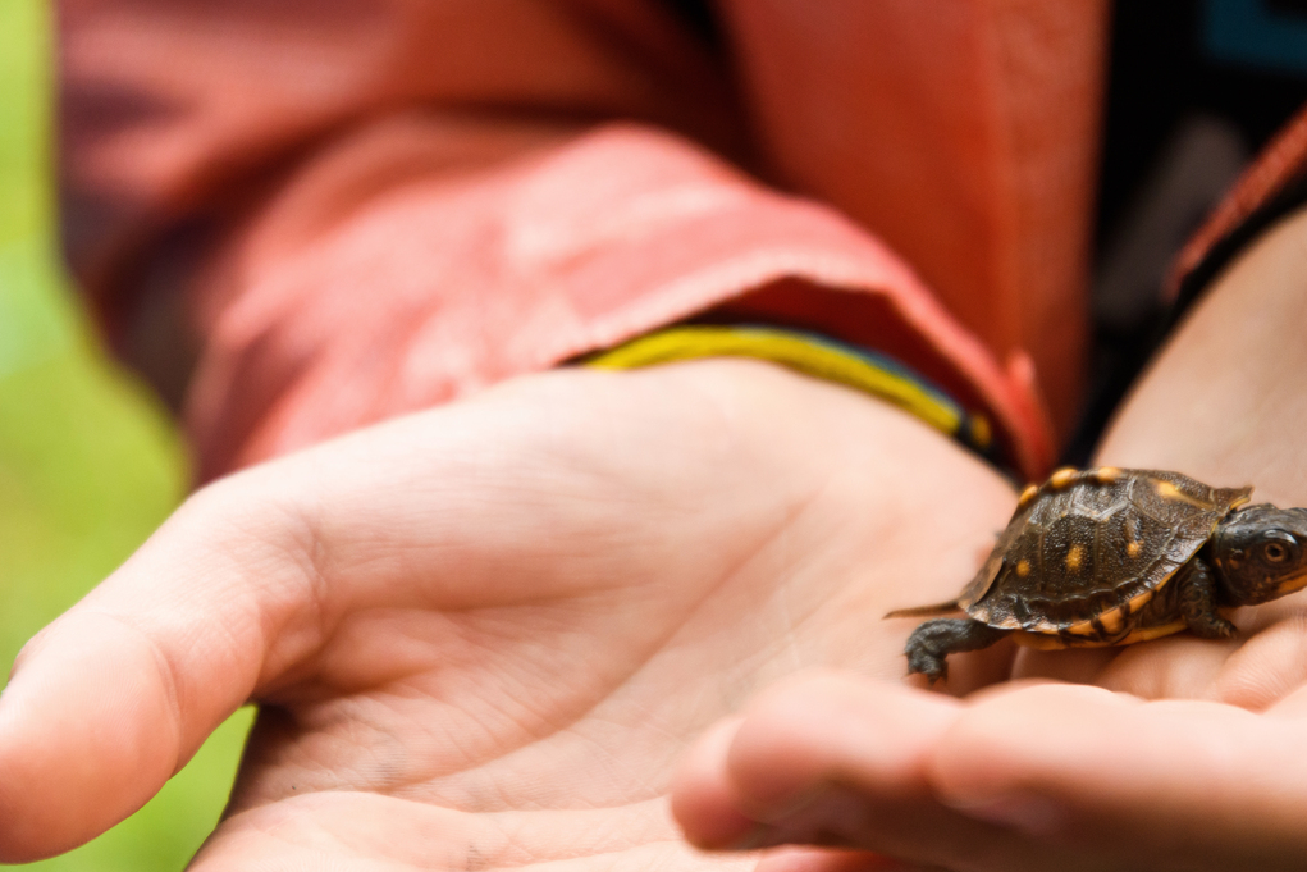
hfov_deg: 14.5
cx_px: 698
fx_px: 5119
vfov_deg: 9.7
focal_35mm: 141
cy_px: 447
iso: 800
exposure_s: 1/250
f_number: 4
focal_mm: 80
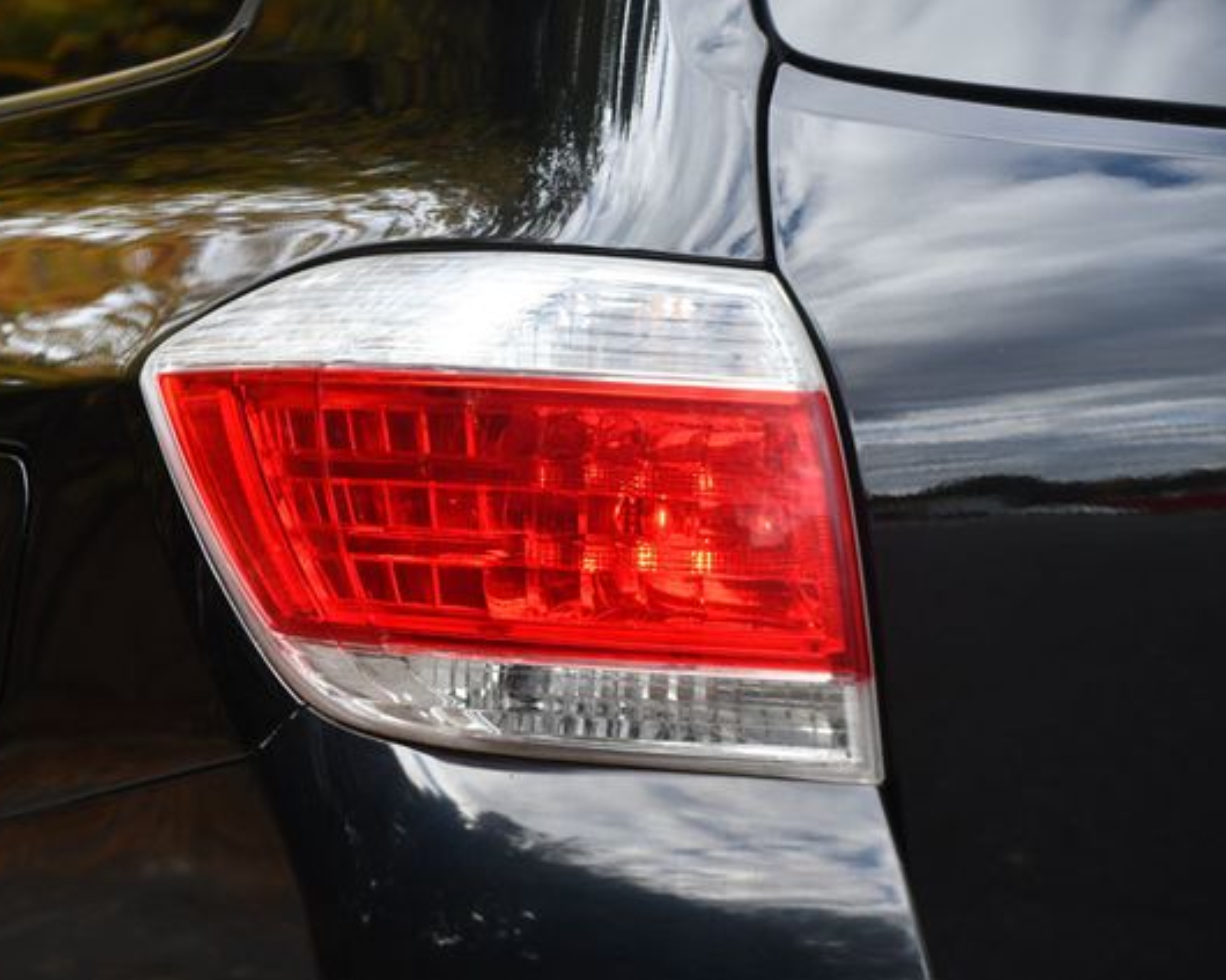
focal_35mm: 229
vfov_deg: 6.8
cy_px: 490
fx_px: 8309
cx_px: 560
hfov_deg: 8.4
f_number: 5.6
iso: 320
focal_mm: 135
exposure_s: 1/250
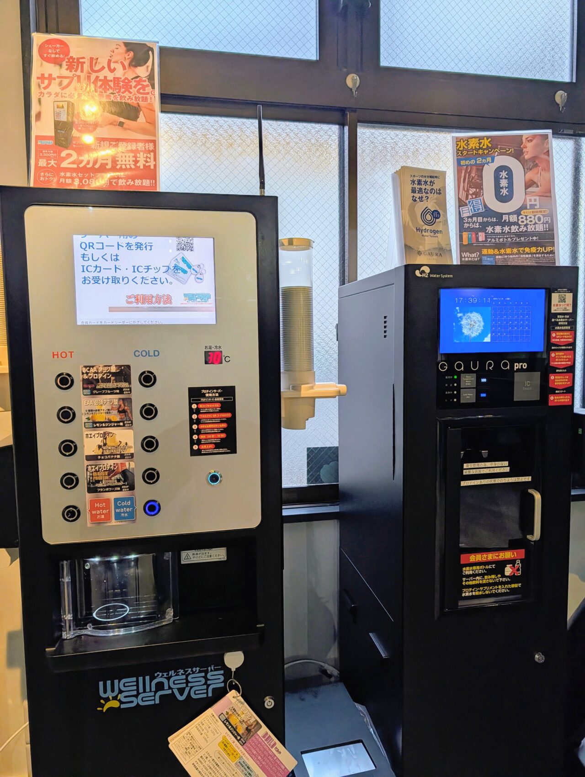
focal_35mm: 24
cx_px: 292
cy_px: 388
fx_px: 539
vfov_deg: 71.5
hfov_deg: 56.9
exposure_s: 1/441
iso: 30
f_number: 1.68
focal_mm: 6.9
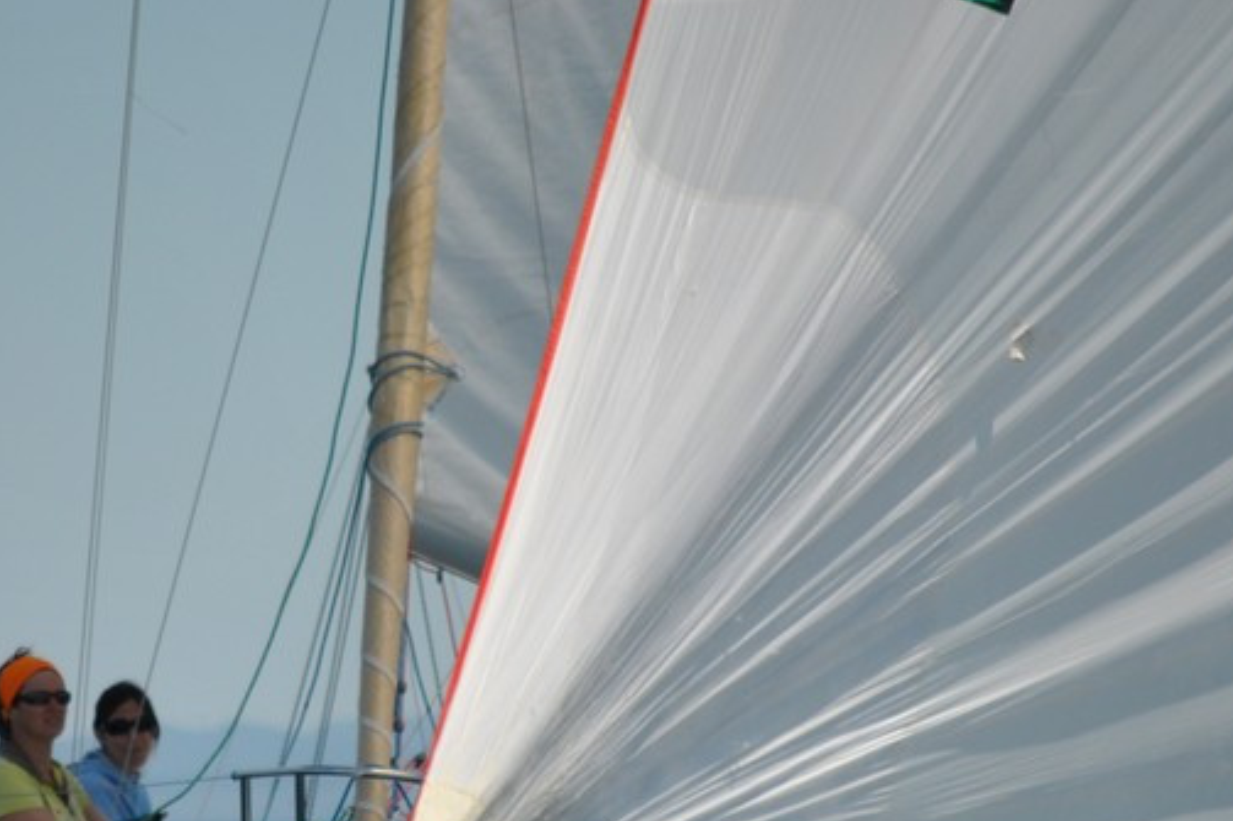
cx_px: 328
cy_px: 647
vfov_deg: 2.6
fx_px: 18317
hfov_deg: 3.9
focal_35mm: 535
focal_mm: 200
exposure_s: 1/1250
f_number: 5.6
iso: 200
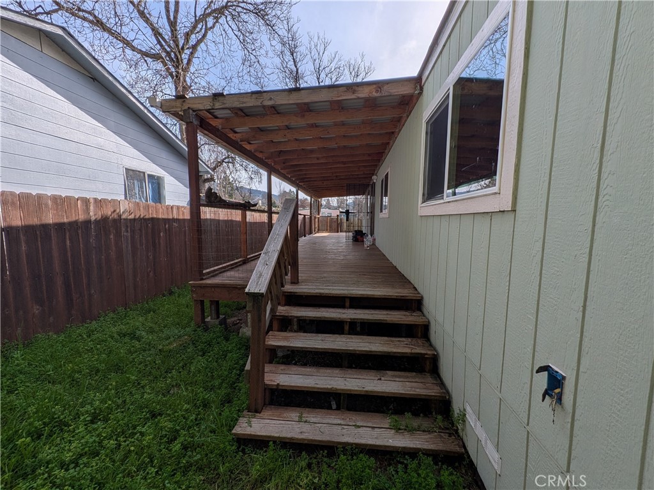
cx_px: 327
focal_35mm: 13
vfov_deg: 89.9
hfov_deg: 106.2
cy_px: 245
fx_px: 246
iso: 26
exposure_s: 1/1171
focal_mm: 1.54
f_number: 2.2
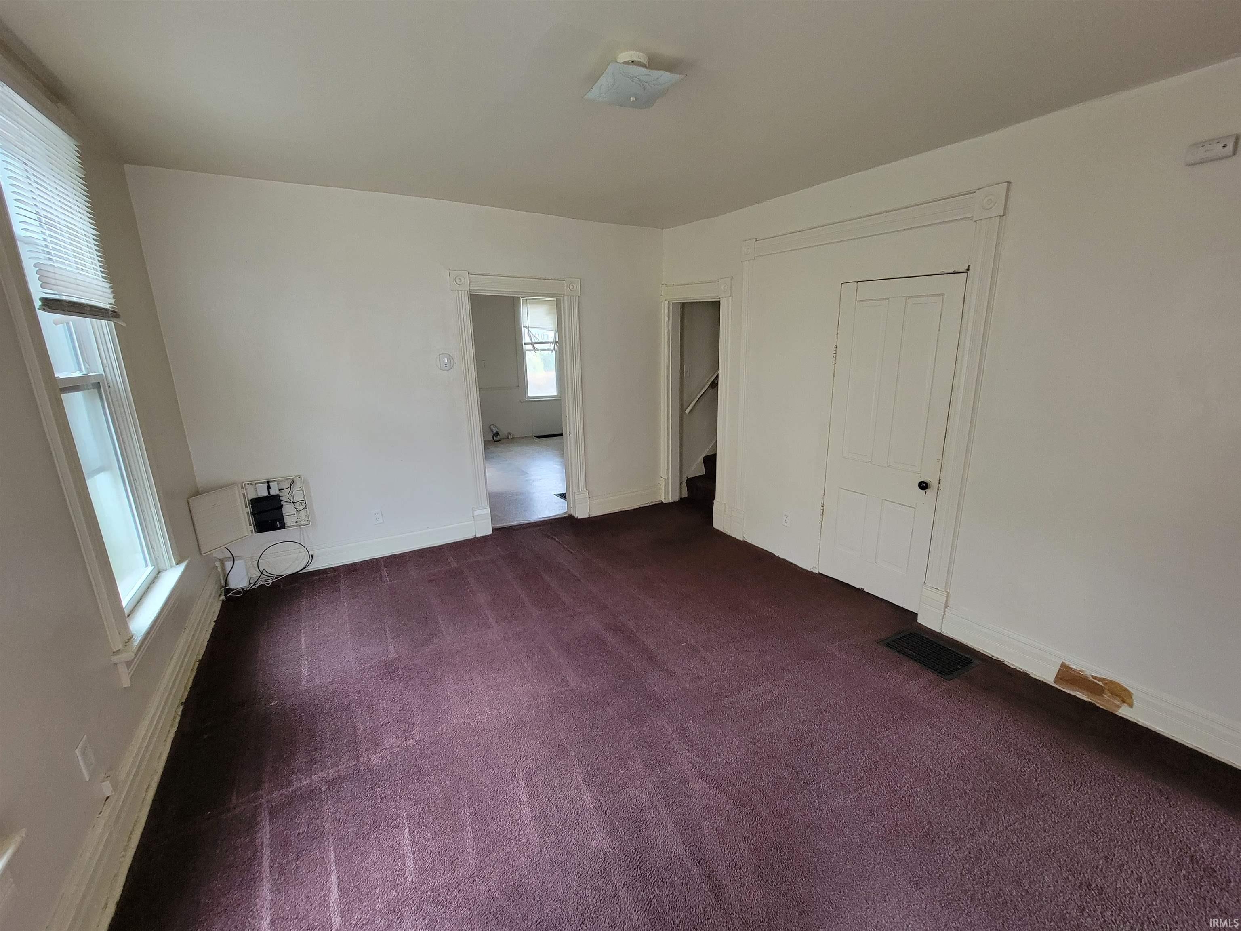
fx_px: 466
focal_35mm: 13
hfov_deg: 106.2
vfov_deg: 89.9
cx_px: 620
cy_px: 466
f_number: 2.2
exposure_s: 1/60
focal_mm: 2.2
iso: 400
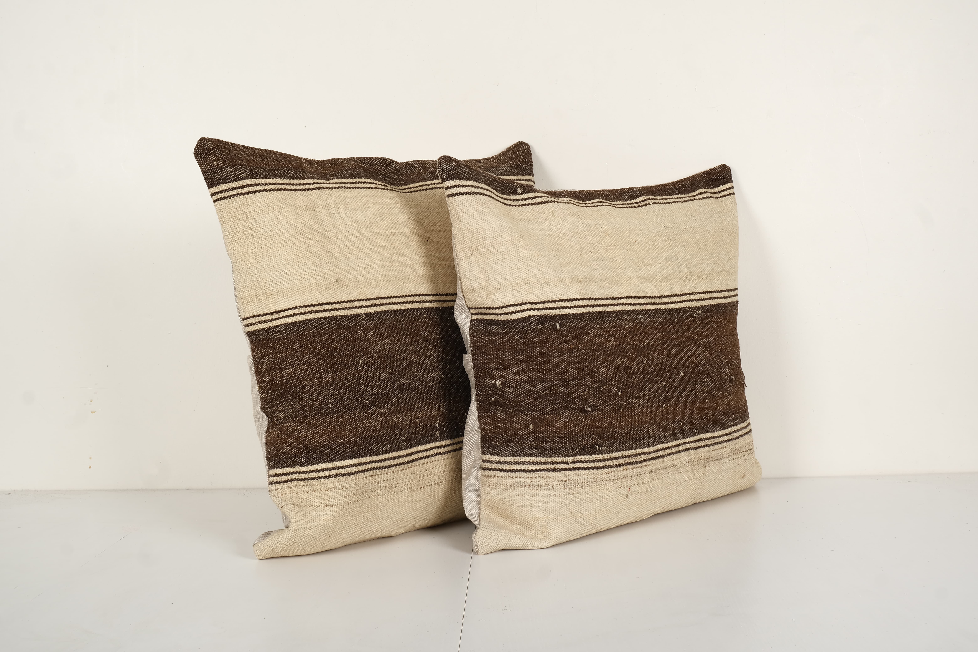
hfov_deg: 54.4
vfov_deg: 37.9
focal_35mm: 35
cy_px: 326
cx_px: 489
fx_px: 951
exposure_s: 1/160
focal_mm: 23.3
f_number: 13
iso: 80
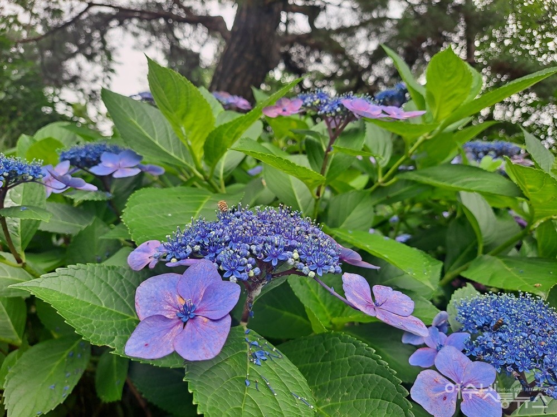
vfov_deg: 56.8
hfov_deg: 71.6
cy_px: 208
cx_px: 278
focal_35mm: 24
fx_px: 386
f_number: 1.8
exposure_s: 1/306
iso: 25
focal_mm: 5.23
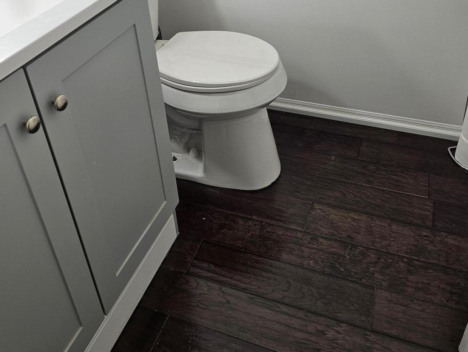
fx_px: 473
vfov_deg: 39.8
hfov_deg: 52.6
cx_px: 236
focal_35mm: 35
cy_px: 96
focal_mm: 6.3
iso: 40
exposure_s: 1/120
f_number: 1.7
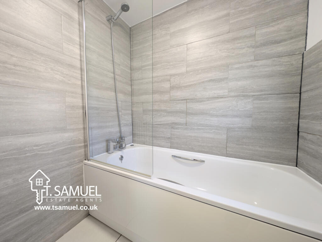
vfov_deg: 94.6
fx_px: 112
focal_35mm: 12
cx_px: 161
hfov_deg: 110.5
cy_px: 121
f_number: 1.95
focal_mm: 2.23
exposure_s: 1/16.7
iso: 39
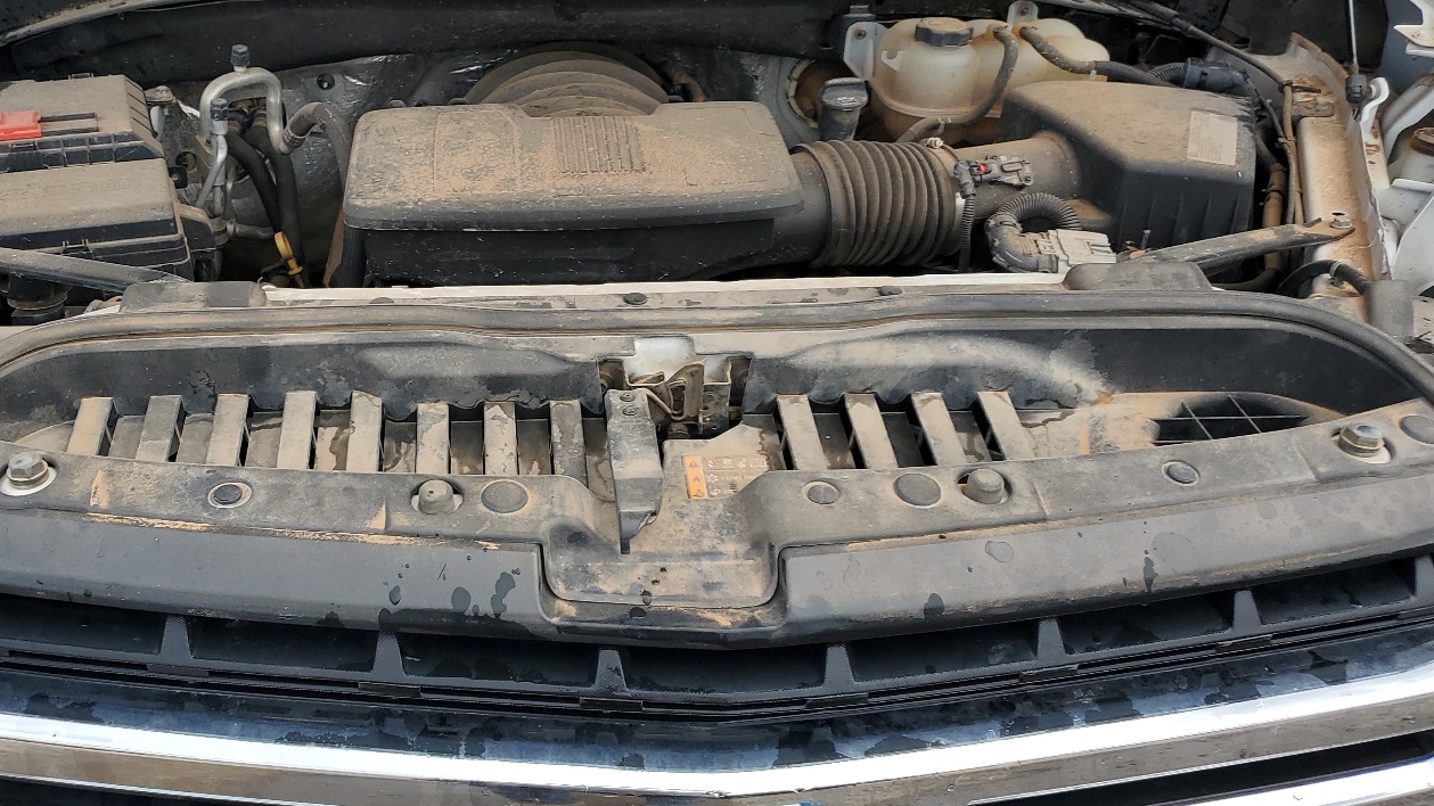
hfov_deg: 54.9
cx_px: 571
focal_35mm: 36
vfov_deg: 32.8
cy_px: 401
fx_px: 1369
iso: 50
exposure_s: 1/1250
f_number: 1.5
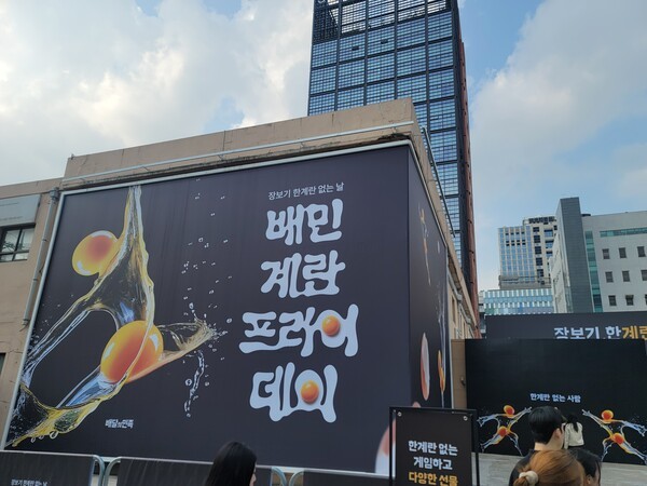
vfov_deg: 54.9
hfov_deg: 69.4
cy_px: 243
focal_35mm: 25
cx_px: 324
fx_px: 467
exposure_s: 1/748
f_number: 1.8
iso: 20
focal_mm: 7
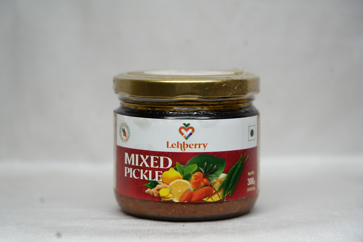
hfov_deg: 20.6
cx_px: 182
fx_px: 998
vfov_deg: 13.8
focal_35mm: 99
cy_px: 121
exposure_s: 1/80
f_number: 5
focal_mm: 99
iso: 250
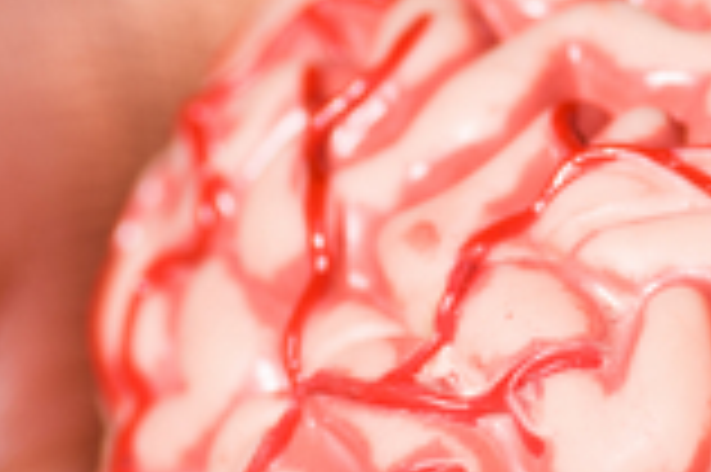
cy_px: 519
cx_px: 695
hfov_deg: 3.1
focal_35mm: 665
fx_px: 13120
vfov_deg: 2.1
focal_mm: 105
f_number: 7.1
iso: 160
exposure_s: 1/125
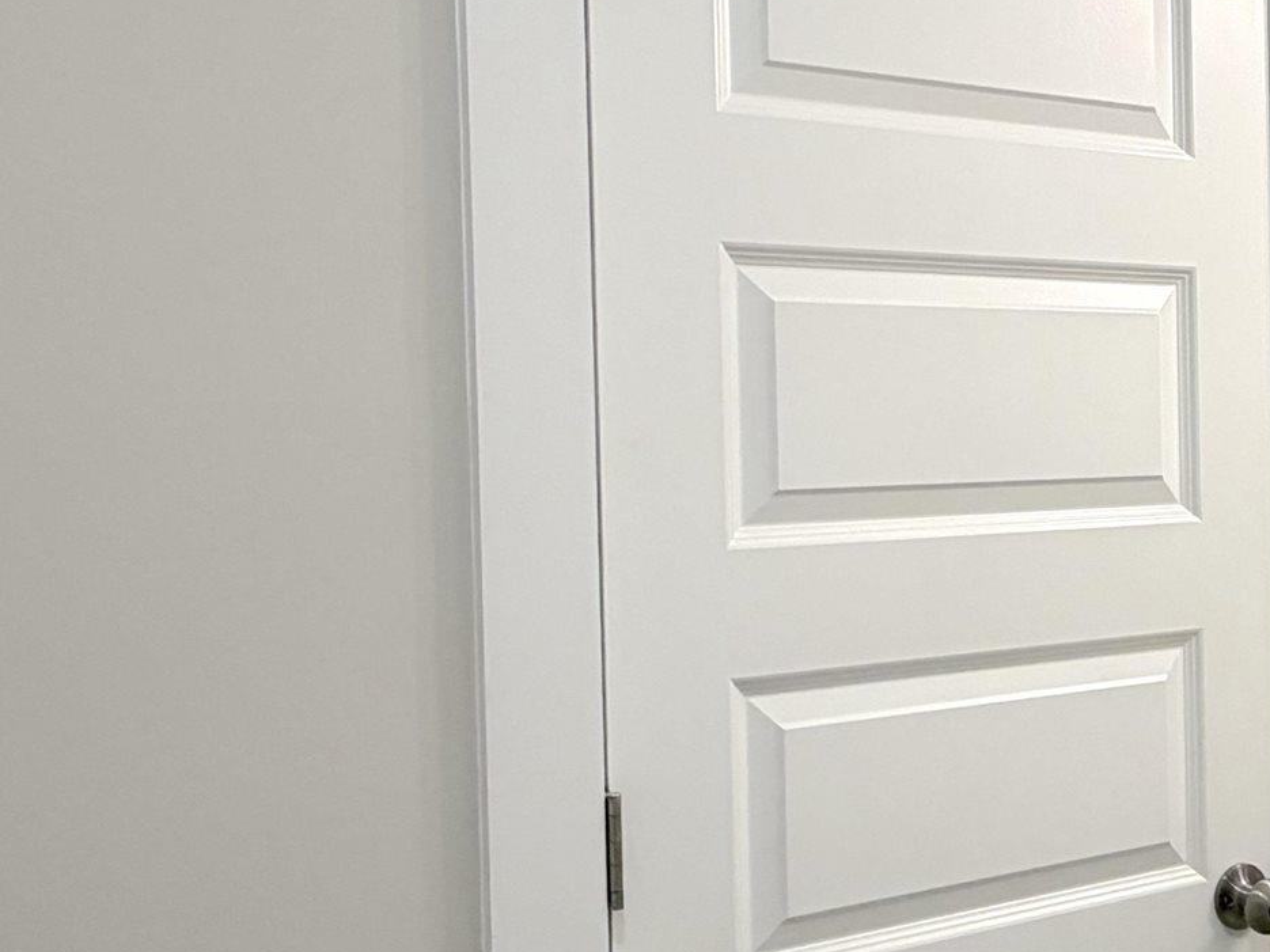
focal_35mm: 46
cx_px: 1130
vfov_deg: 31.5
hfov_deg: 38.6
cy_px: 459
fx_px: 1687
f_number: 2.2
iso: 160
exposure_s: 1/120
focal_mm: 2.22
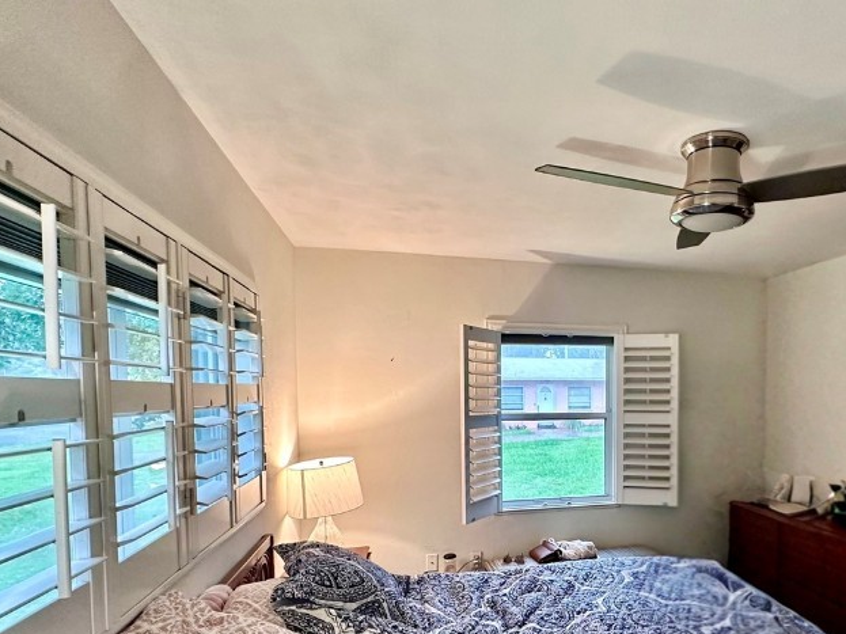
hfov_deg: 71.7
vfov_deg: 57.5
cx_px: 565
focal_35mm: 23
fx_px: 562
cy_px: 424
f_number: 2.2
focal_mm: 2.22
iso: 250
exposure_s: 1/60.2
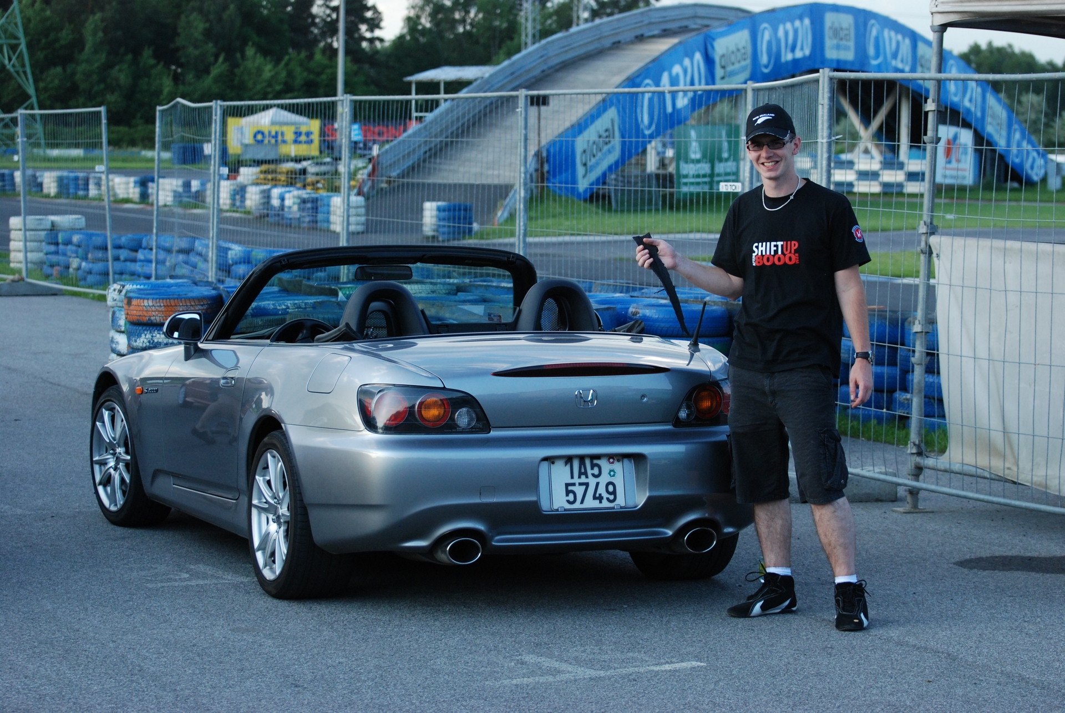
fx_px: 3110
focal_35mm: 105
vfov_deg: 13.1
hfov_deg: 19.4
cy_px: 356
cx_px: 532
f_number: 4.5
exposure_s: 1/640
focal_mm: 70
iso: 500
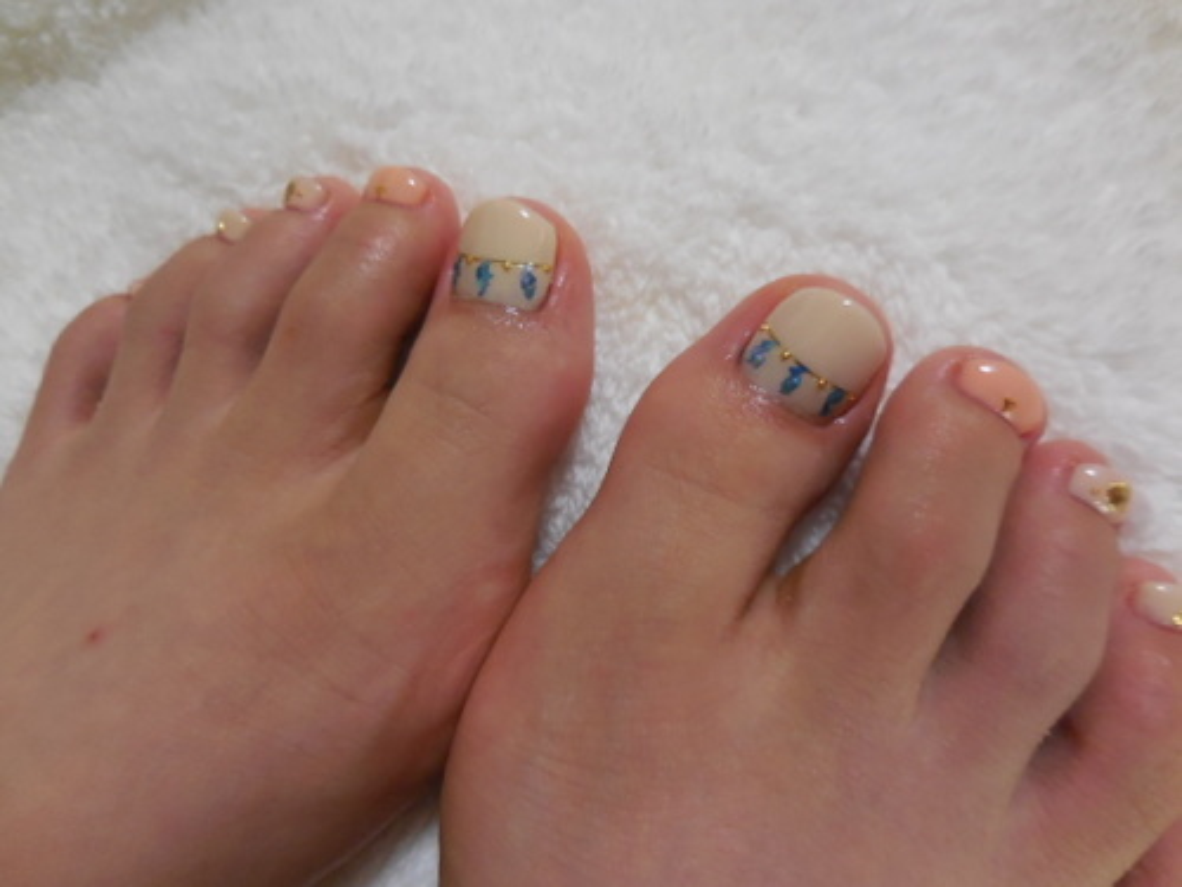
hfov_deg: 69.4
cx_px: 591
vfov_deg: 54.9
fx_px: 854
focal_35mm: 25
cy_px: 444
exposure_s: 1/30
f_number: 3.3
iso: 400
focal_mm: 4.5
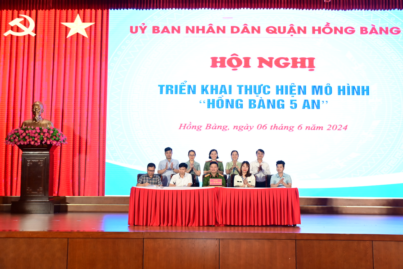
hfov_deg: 41.1
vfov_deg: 28.1
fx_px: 537
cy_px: 134
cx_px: 202
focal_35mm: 48
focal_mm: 32
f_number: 4.5
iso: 1000
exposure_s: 1/200
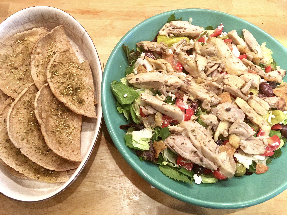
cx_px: 144
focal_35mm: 29
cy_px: 108
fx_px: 240
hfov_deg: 61.7
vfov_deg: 48.2
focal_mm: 4.15
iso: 200
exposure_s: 1/30
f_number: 2.2
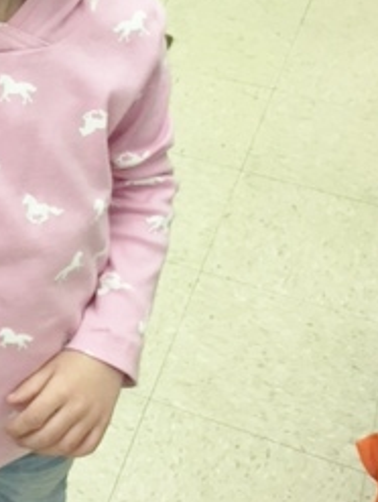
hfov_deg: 18.9
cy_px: 150
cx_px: -43
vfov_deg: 25.8
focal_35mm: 75
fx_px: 1089
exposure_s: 1/30
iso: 64
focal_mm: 4.15
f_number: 2.2
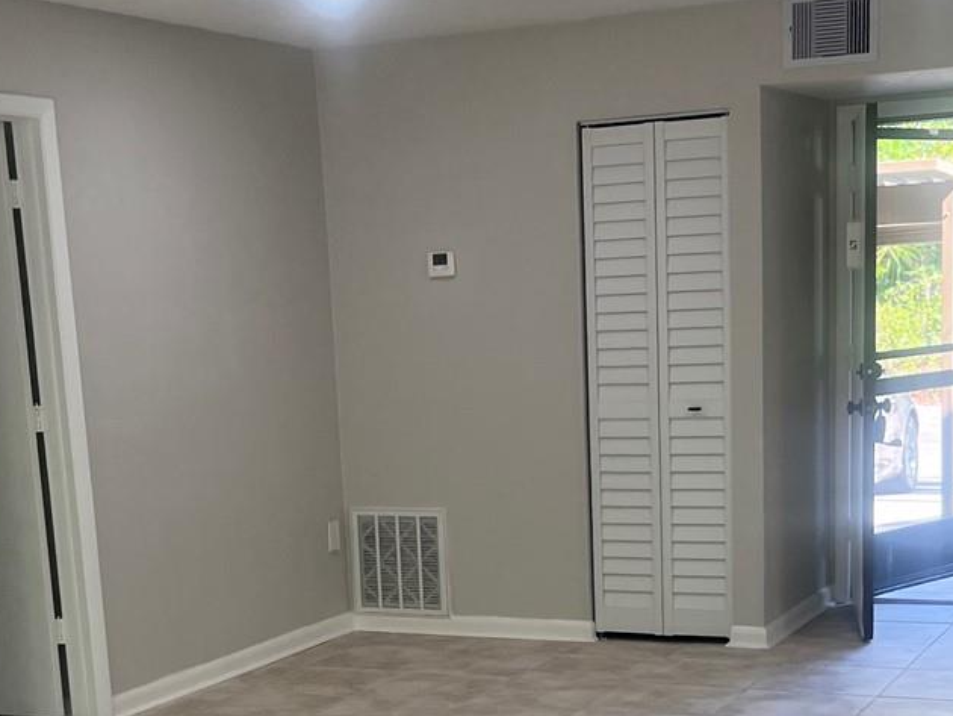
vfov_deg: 21.7
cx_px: 461
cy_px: 658
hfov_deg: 29.4
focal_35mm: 66
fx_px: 1818
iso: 64
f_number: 1.5
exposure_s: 1/139
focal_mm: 5.7
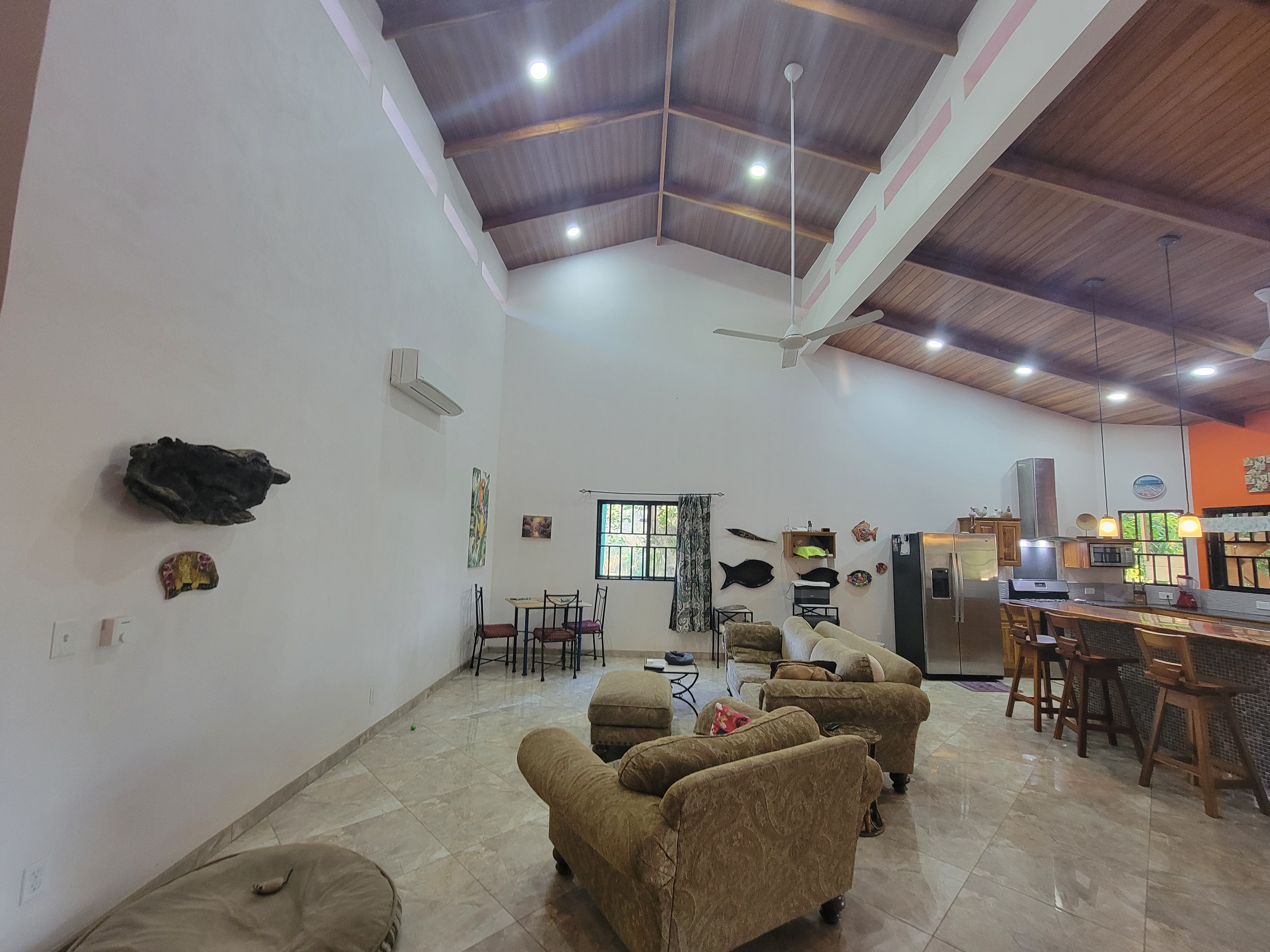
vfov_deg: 89.9
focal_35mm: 13
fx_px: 477
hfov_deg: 106.2
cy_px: 476
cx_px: 635
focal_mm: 2.2
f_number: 2.2
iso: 320
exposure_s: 1/30
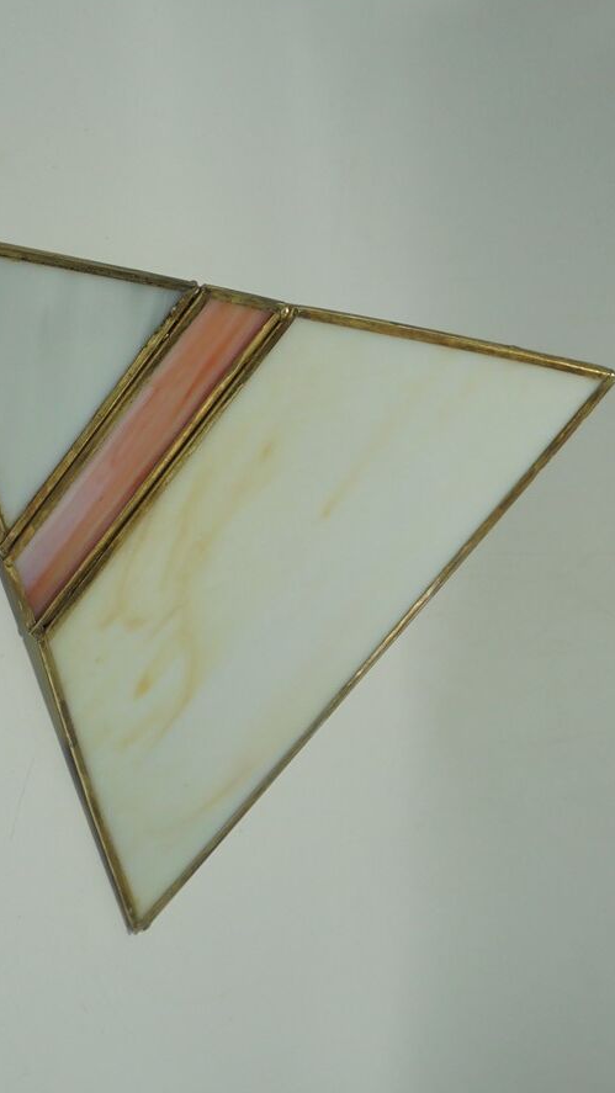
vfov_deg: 48.4
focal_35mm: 42
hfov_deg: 28.3
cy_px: 543
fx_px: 1217
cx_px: 253
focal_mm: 6.9
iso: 100
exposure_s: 1/125
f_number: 4.2
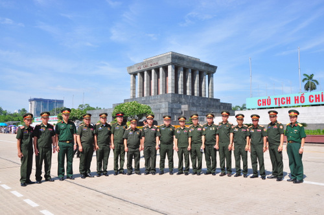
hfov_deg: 59.6
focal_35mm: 32
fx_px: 283
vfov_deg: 41.6
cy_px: 108
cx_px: 162
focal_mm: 21
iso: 200
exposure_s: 1/320
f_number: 10
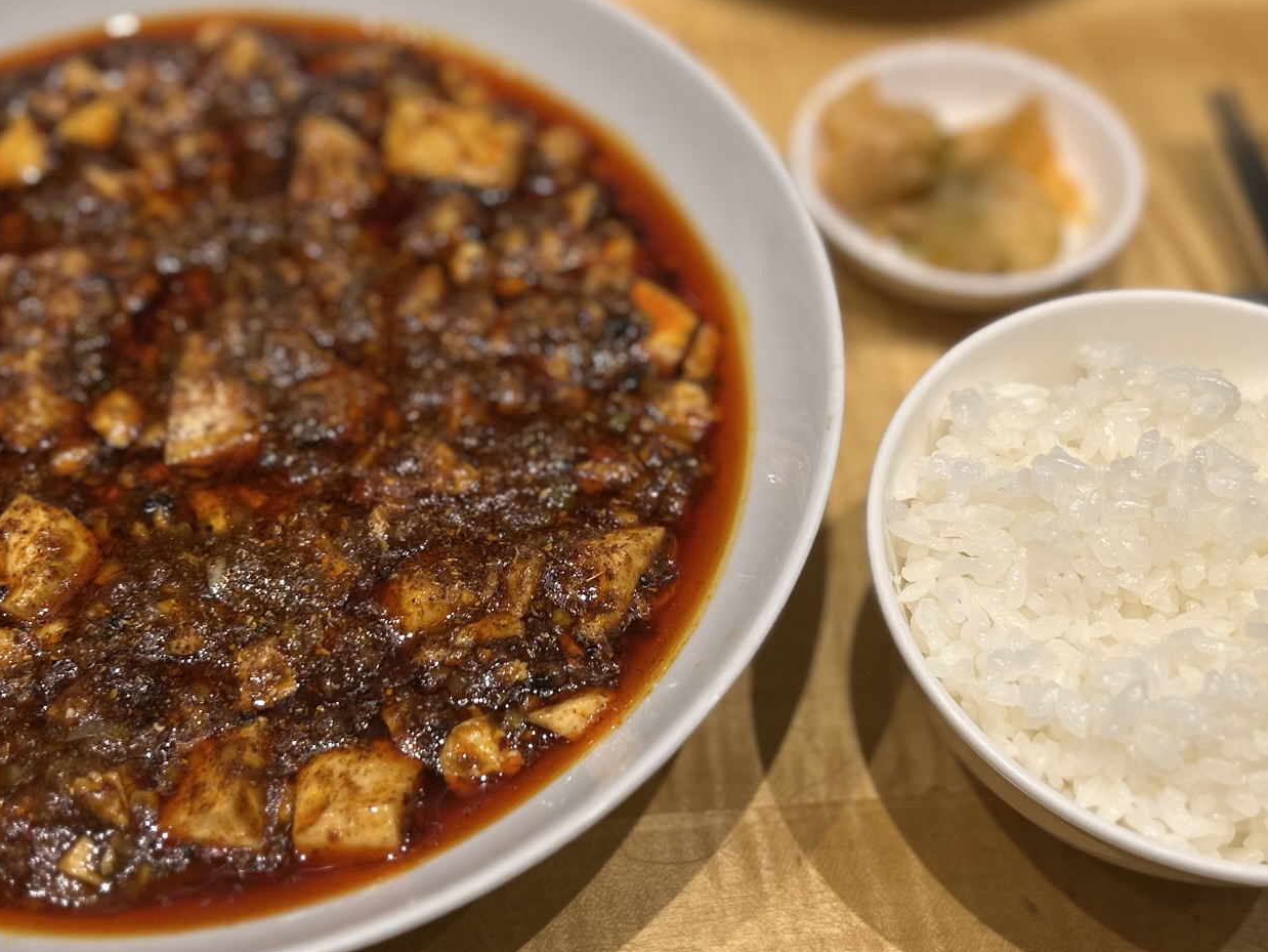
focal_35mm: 42
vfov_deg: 34.4
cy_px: 495
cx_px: 553
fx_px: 1539
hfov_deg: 44.7
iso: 80
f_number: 1.5
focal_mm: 5.7
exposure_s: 1/49
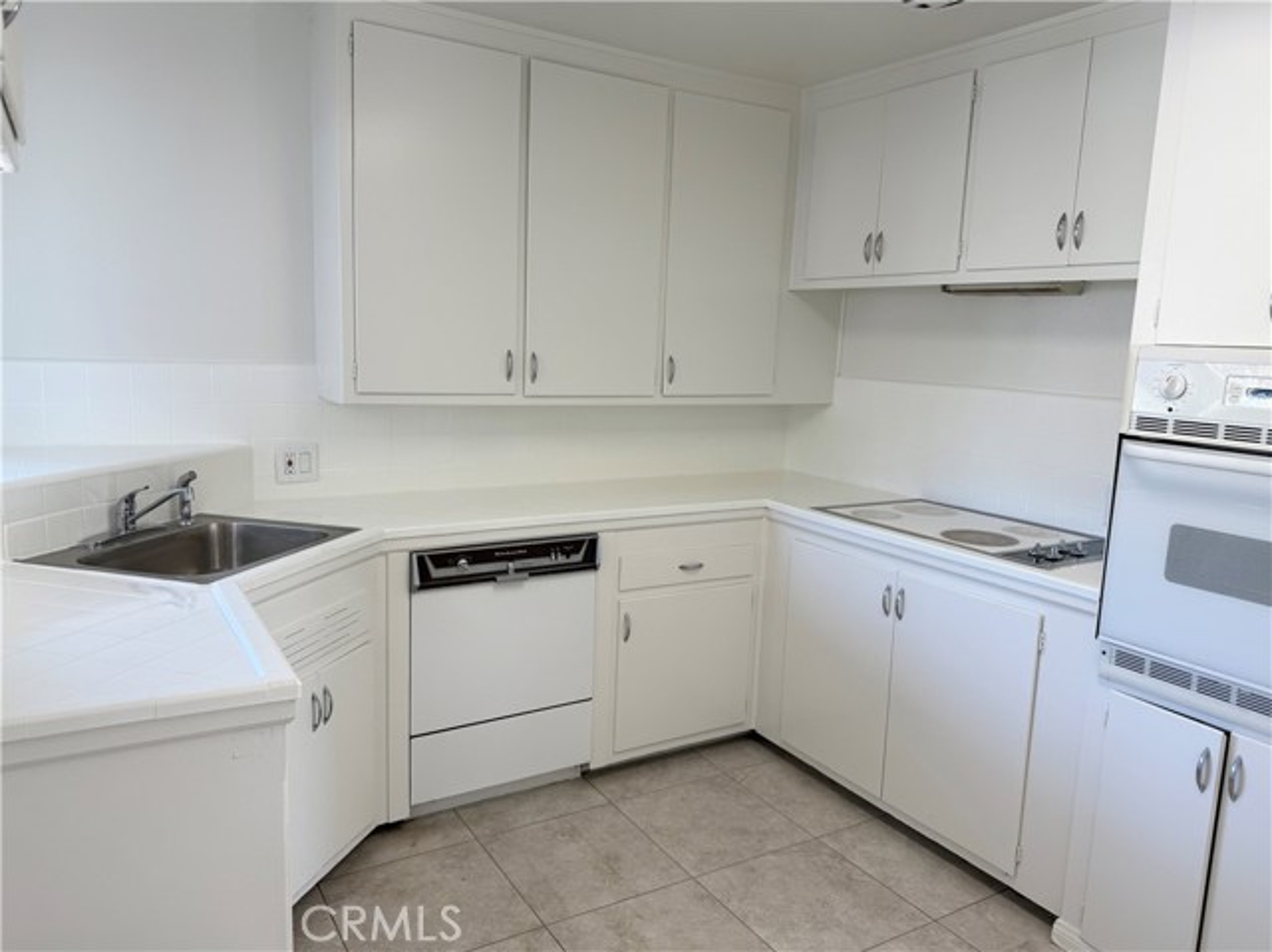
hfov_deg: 71.6
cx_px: 636
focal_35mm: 24
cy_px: 476
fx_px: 881
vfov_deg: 56.8
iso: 80
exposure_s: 1/120
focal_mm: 6.76
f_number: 1.78
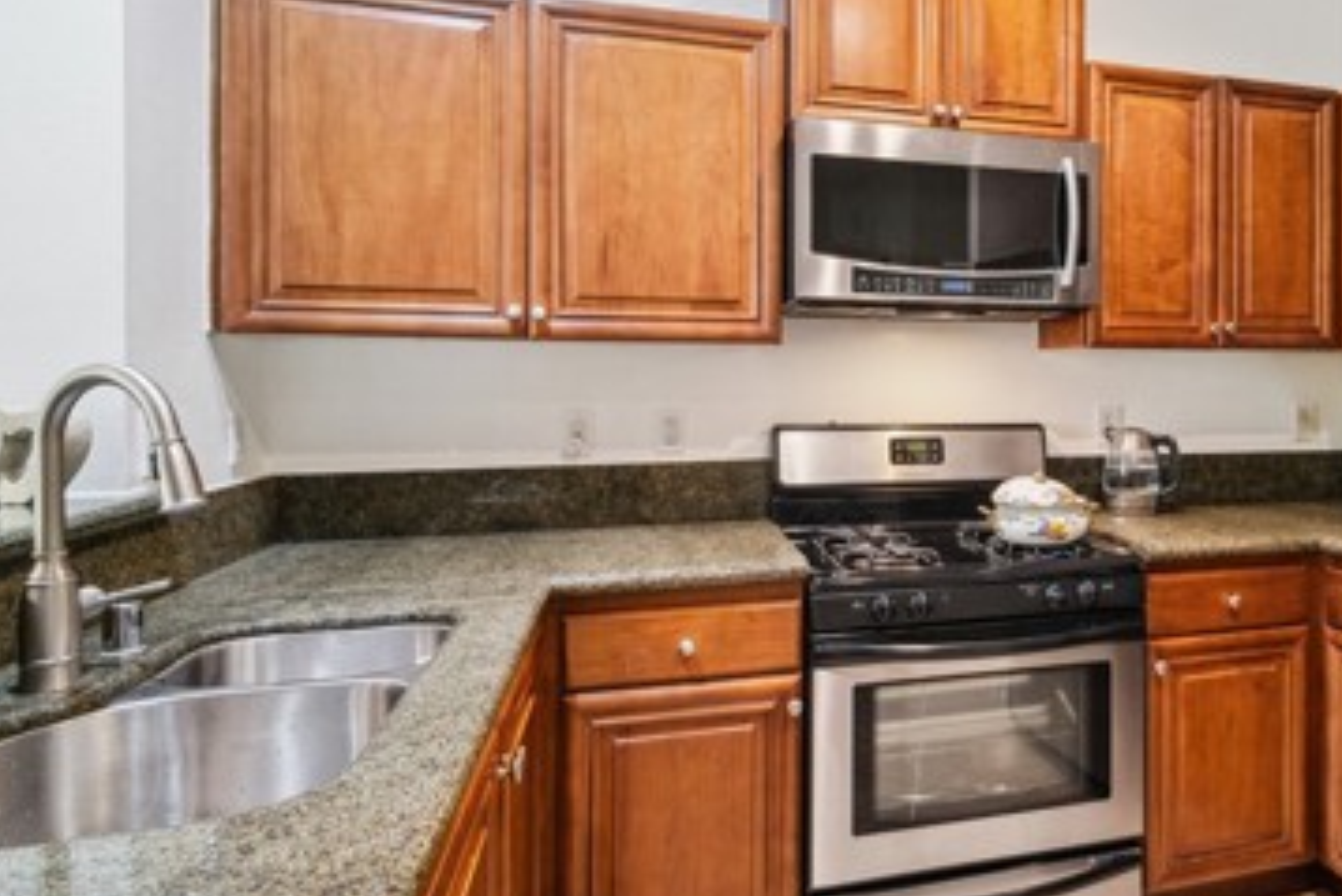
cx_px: 971
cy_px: 373
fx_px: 932
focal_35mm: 25
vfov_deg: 51.1
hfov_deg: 67.9
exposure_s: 1/2.5
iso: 400
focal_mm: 9
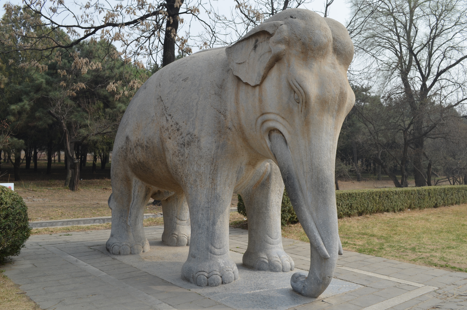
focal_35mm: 36
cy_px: 155
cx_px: 234
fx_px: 466
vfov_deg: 36.7
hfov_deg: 53.2
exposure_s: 1/250
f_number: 8
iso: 110
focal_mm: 24
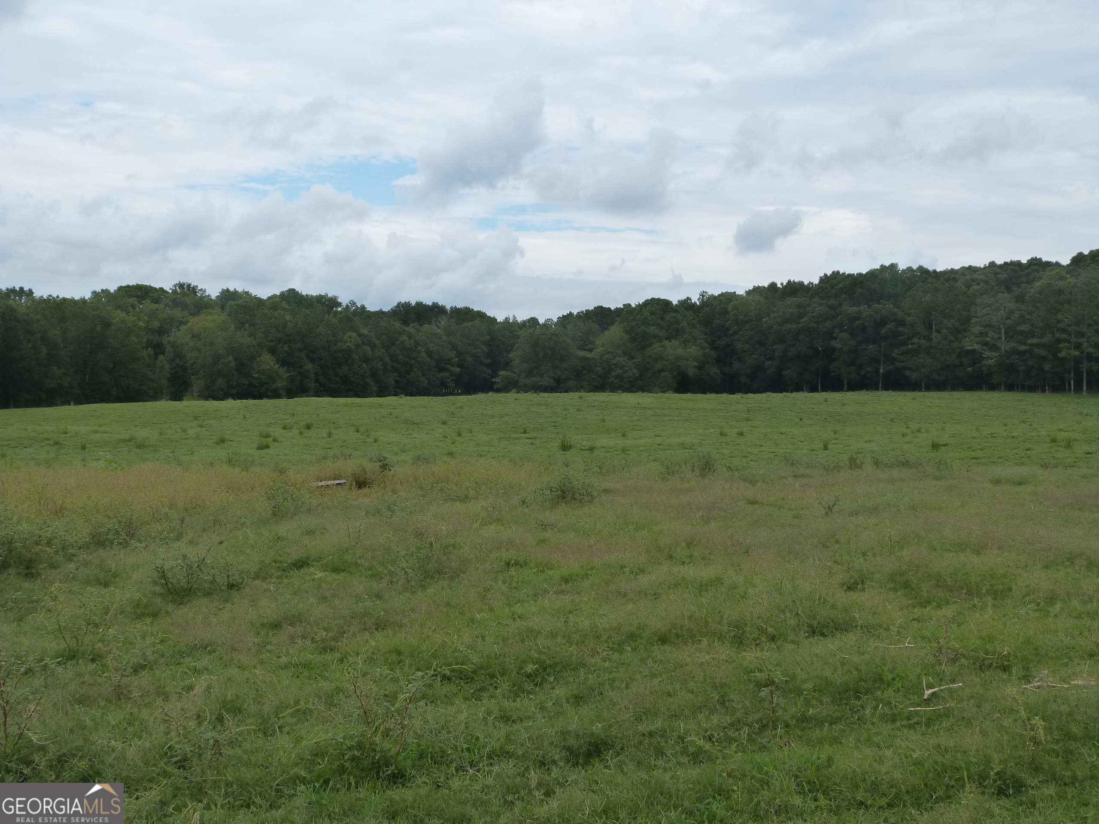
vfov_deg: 35.1
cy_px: 412
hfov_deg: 45.8
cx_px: 550
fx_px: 1302
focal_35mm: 41
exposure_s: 1/250
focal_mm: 7.3
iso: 160
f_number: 5.6
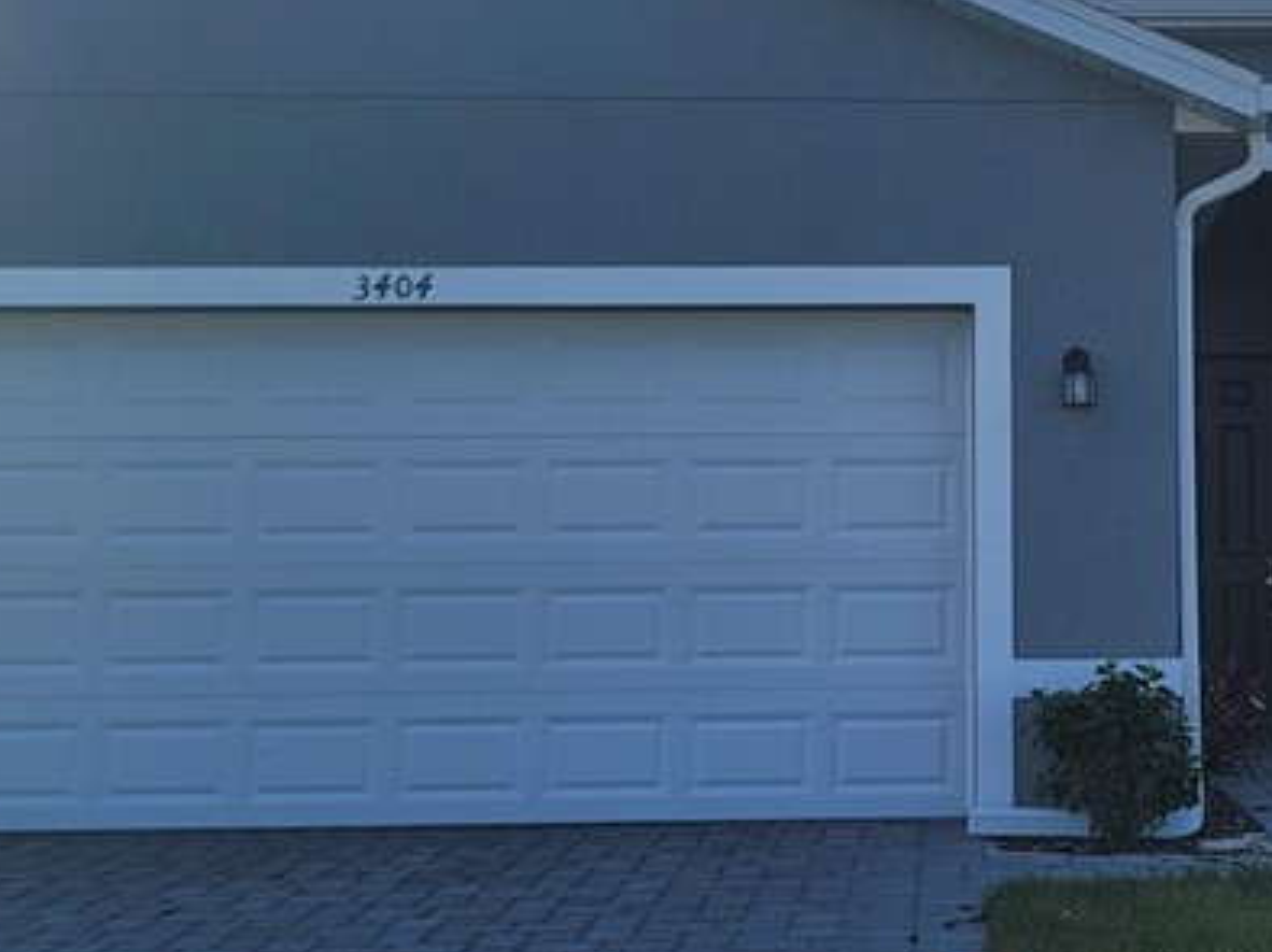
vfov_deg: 22.6
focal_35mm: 65
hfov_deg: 29.1
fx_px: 2387
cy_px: 432
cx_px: 1033
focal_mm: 7
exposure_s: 1/1677
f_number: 1.8
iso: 20
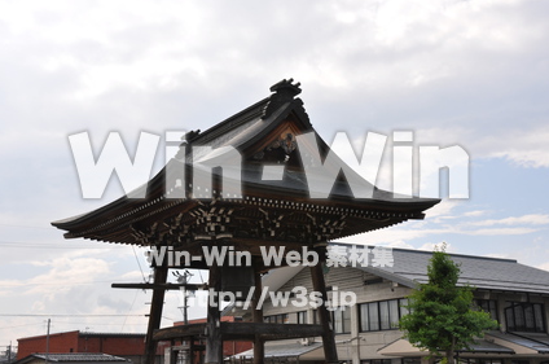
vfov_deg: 24.7
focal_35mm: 55
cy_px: 177
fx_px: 830
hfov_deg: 36.6
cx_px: 269
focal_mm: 35
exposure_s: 1/200
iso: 200
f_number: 14
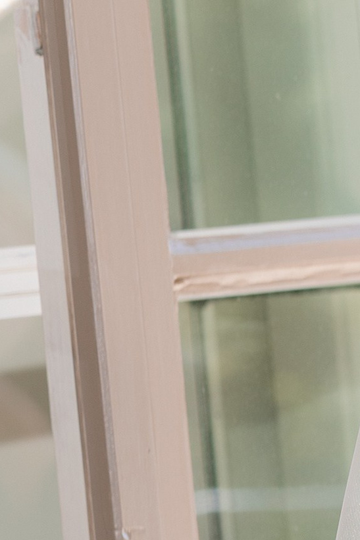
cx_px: 789
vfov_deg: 5.9
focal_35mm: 351
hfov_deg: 3.9
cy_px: 453
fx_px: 5267
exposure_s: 1/125
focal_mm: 75
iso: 125
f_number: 4
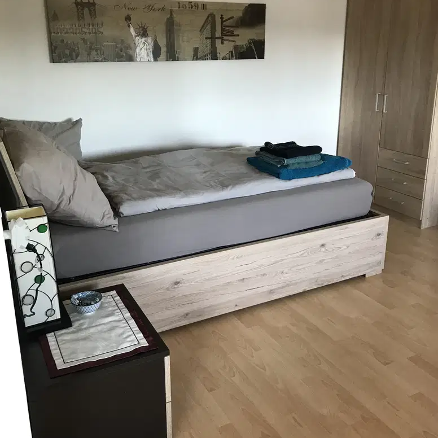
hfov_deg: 48.4
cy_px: 195
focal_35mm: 34
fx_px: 487
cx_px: 217
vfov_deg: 48.4
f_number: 1.8
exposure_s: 1/17
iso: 40
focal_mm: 3.99
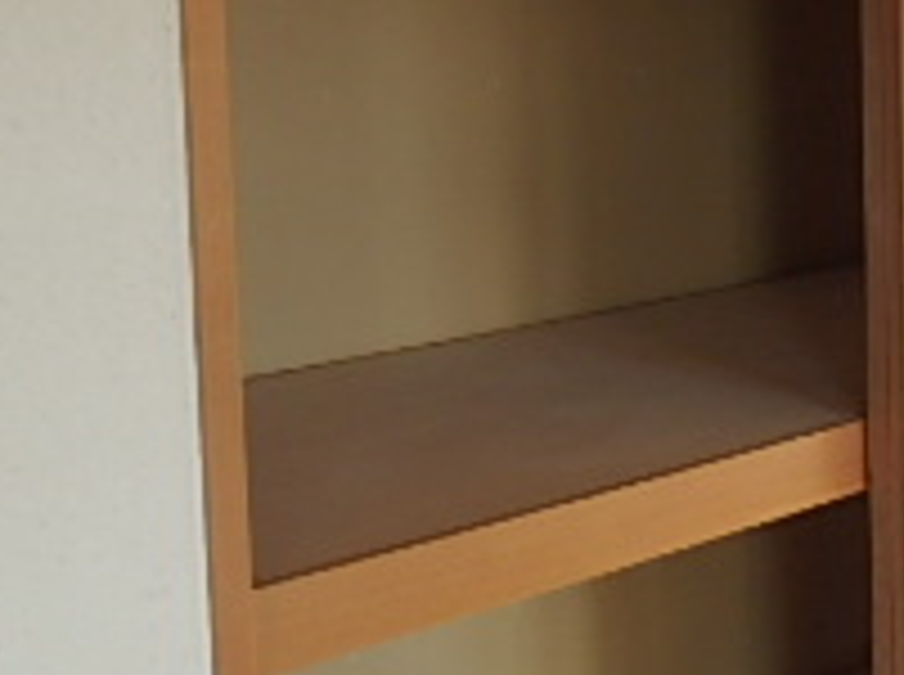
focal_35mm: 67
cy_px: 176
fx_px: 1747
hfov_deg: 28.4
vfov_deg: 21.7
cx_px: 724
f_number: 3.5
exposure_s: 1/60
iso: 125
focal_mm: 3.7
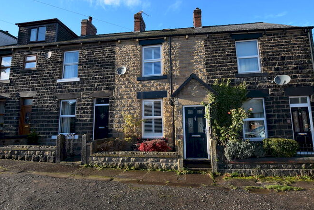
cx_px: 166
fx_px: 140
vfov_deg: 73.8
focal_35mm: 16
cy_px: 103
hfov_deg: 96.6
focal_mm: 10
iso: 110
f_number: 5.6
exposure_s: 1/125
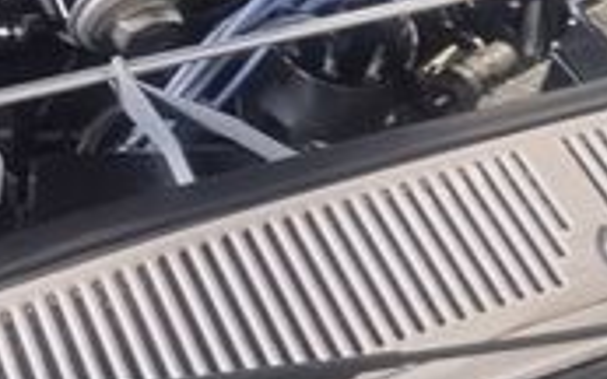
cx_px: 193
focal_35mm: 98
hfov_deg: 21.1
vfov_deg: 12.7
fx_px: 1621
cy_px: -165
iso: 185
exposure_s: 1/40
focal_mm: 4.71
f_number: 1.7
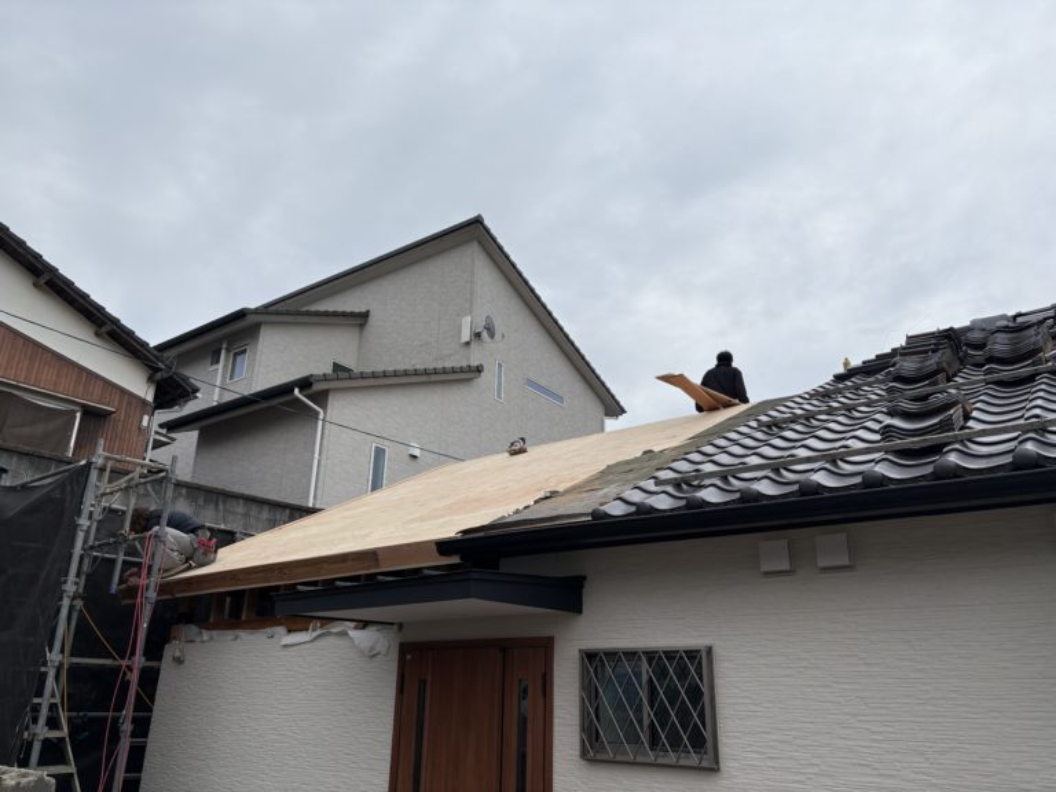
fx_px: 793
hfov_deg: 67.3
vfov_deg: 53.1
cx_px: 528
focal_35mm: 26
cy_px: 396
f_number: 1.6
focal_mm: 5.96
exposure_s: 1/2451
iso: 50
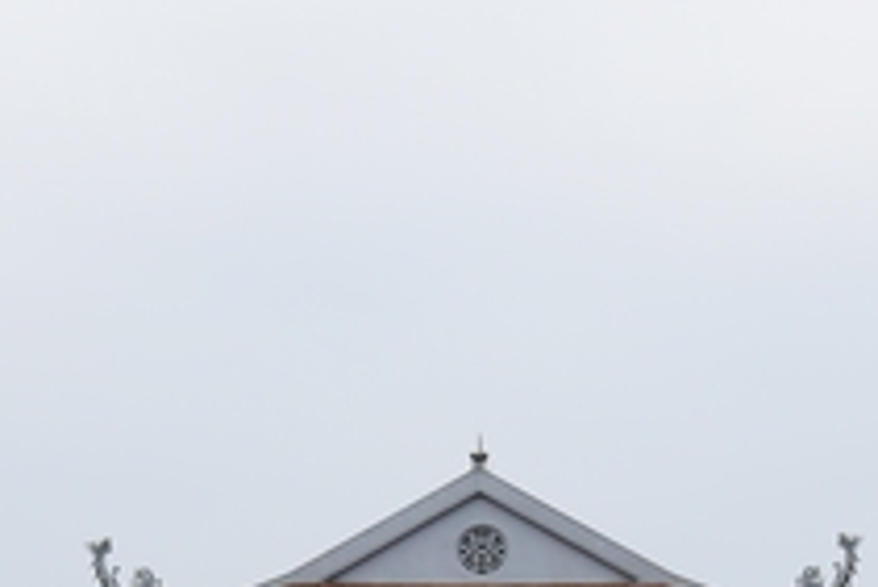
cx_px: 620
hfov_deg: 18.8
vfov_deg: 12.3
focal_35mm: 108
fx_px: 2636
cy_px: 787
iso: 1000
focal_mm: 35
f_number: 4
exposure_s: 1/1600
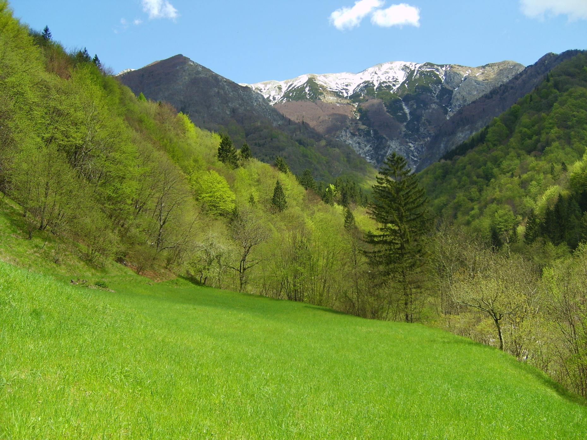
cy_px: 220
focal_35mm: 35
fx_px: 593
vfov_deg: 40.7
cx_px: 294
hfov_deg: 52.6
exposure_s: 1/500
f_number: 2.8
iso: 50
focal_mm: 5.8
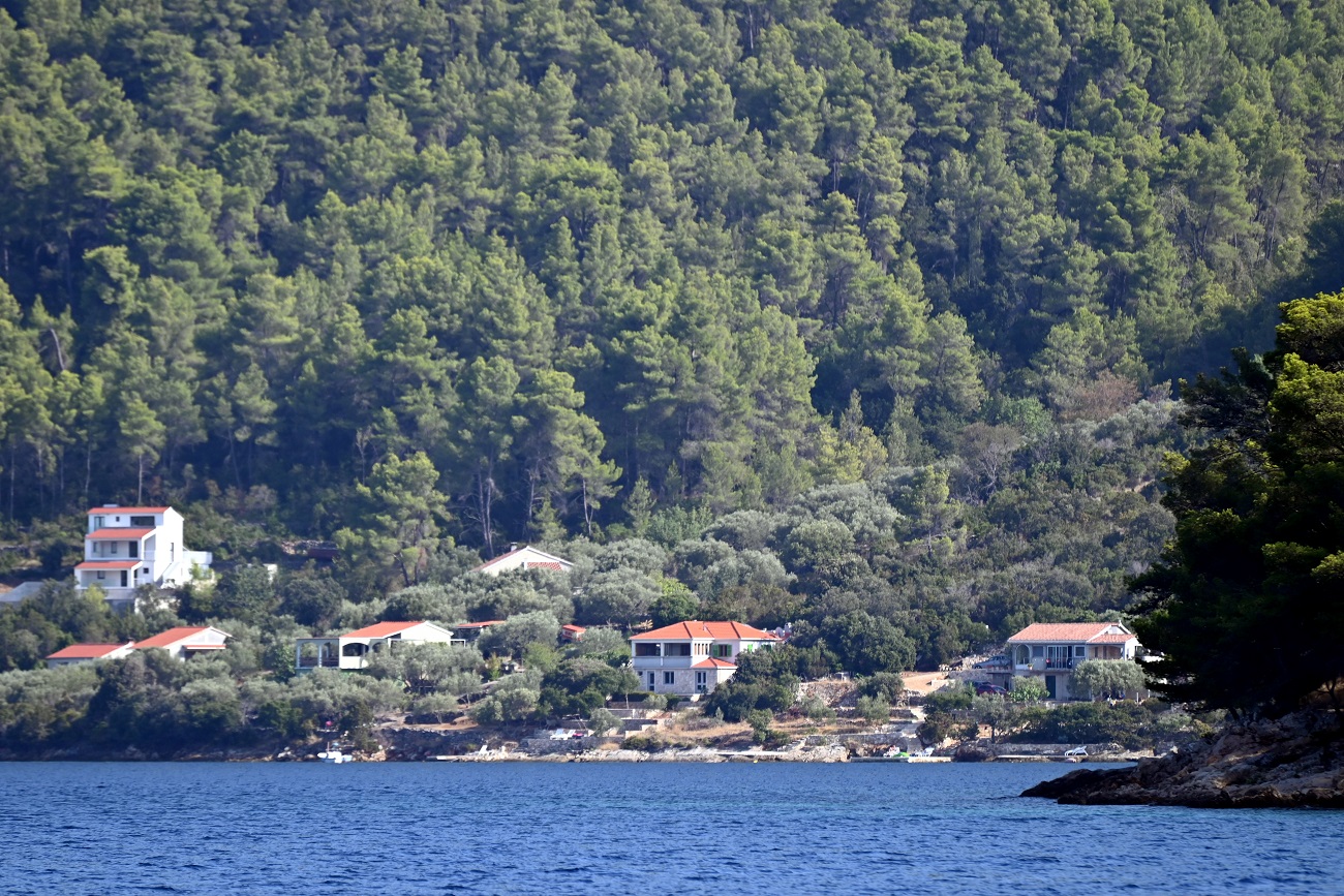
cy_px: 448
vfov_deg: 4.6
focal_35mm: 300
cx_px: 672
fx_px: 11200
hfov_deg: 6.9
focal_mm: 300
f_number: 5.6
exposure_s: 1/1000
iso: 400
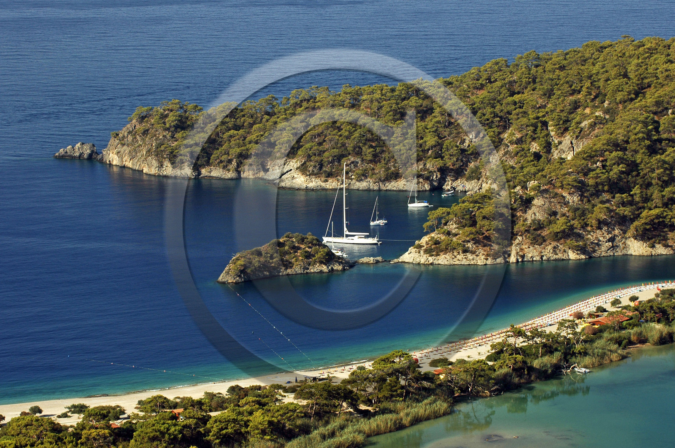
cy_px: 224
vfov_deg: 8.7
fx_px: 2950
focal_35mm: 158
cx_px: 338
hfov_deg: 13.1
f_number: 8
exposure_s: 1/125
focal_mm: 105
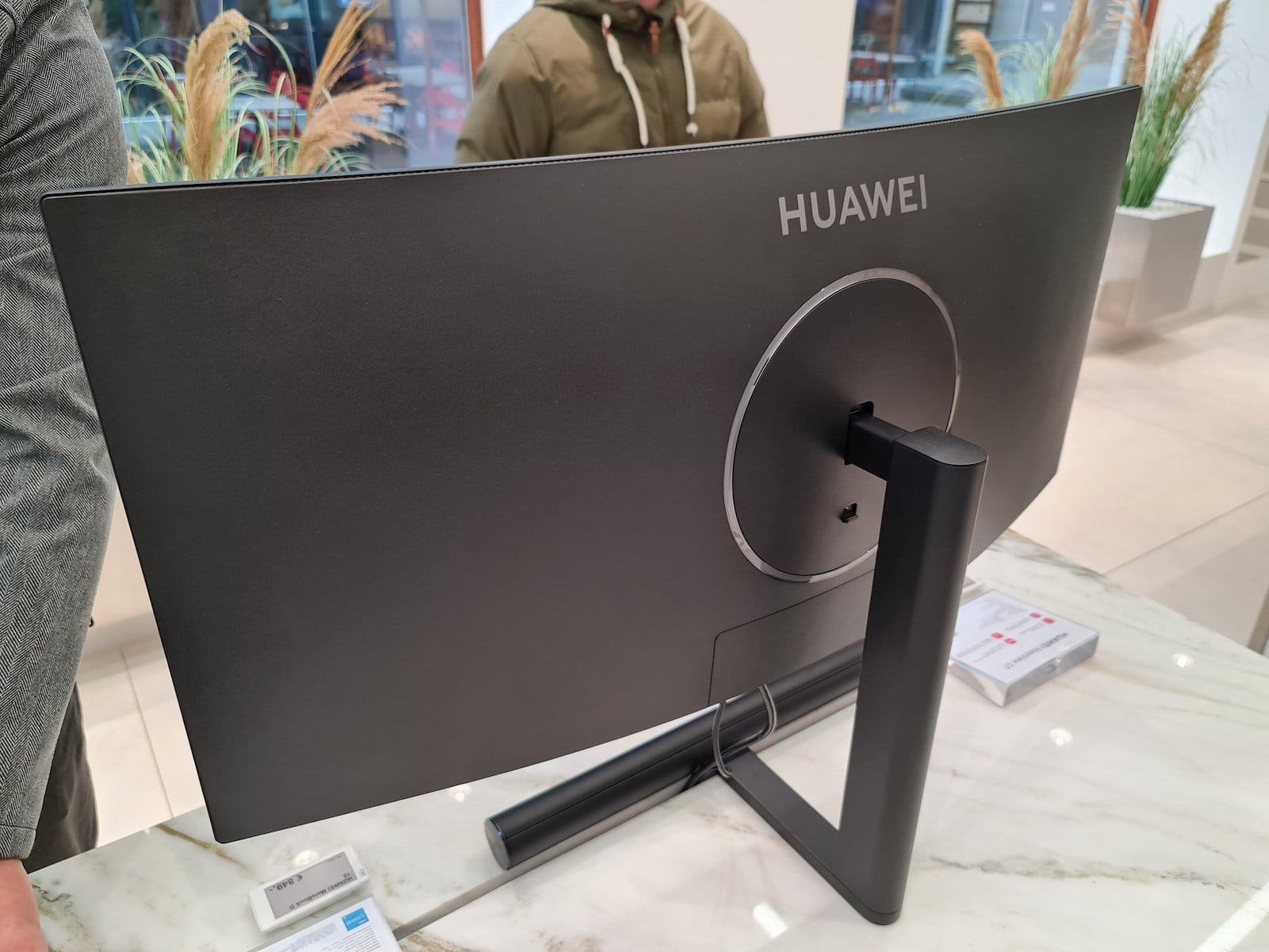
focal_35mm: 25
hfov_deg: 69.4
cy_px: 476
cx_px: 634
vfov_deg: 54.9
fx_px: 916
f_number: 1.8
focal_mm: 7
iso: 64
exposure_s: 1/100
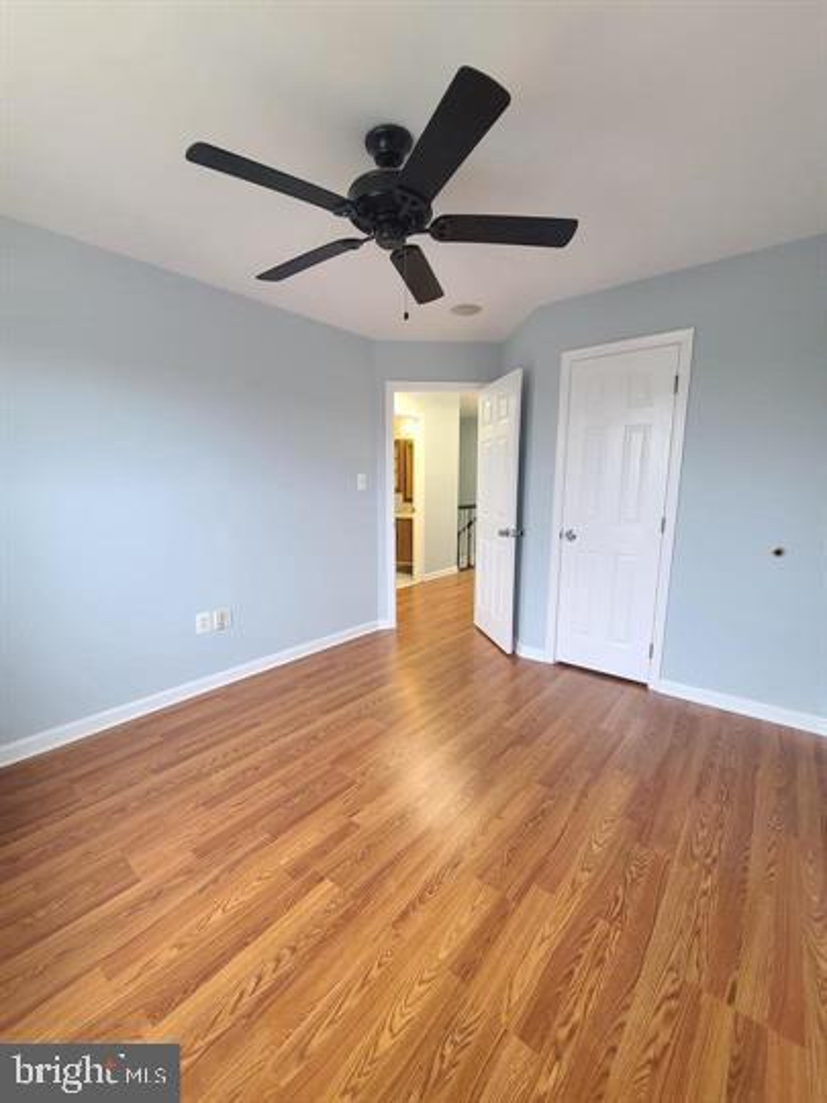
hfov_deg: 89.9
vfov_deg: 106.2
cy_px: 552
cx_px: 414
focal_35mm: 13
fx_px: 414
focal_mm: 2.2
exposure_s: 1/60
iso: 250
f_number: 2.2
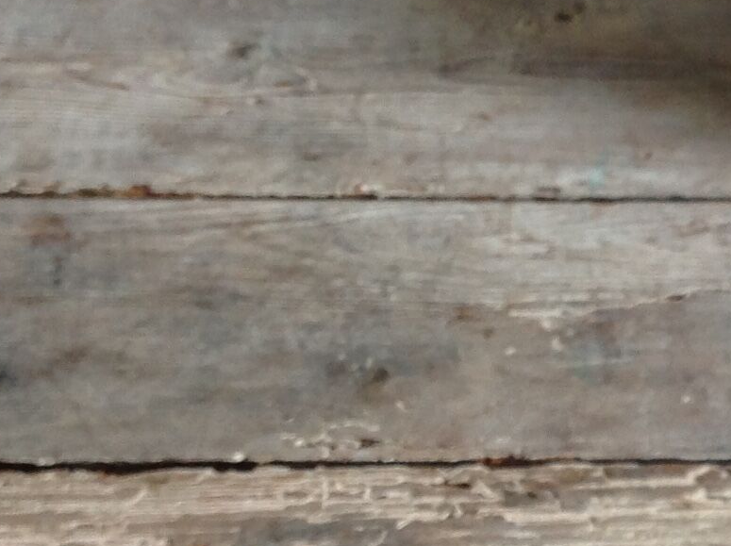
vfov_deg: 12.6
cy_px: 340
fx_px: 2467
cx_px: 816
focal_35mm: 117
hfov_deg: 16.3
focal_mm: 4.28
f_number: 2.4
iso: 64
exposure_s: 1/15
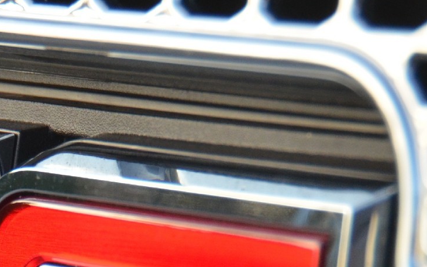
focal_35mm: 418
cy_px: 330
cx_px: -77
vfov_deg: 3.1
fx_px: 4864
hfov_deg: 5.0
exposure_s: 1/500
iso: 1000
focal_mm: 80
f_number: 5
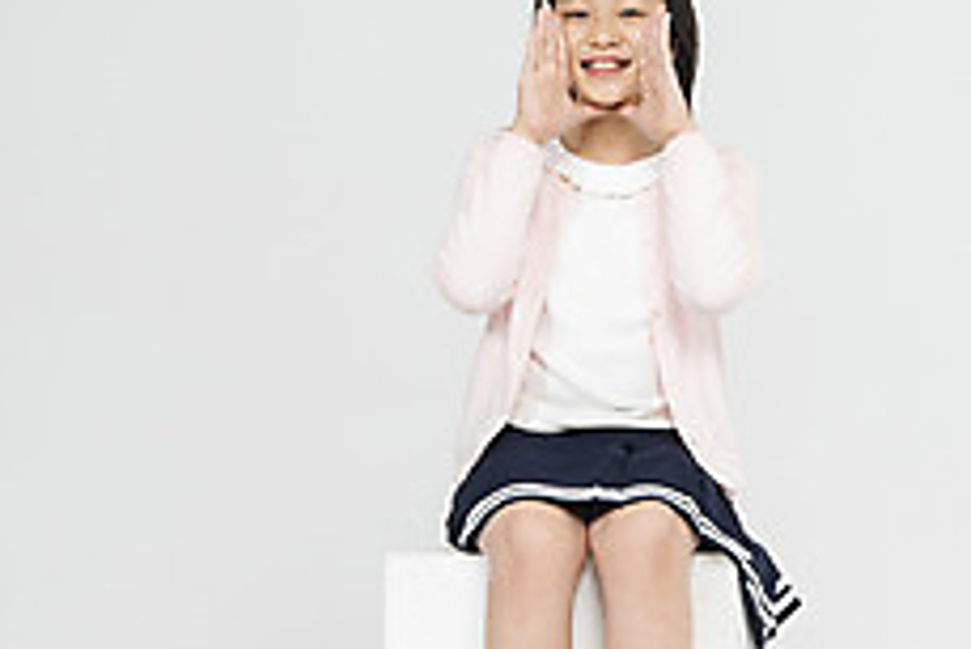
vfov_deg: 10.1
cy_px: 518
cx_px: 1105
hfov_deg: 14.7
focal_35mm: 136
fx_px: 3670
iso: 100
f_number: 20
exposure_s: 1/125
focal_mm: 52
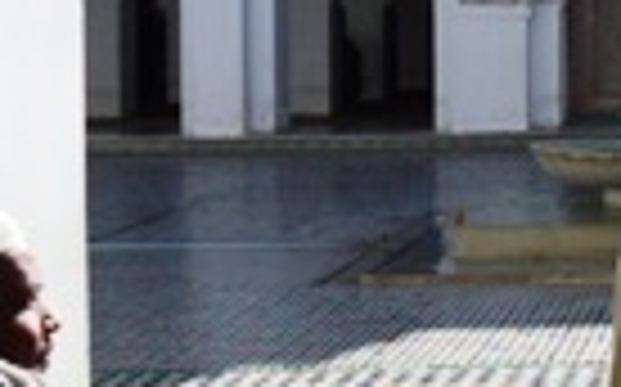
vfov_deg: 13.6
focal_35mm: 95
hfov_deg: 20.6
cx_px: 720
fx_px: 1606
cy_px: 58
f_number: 3.3
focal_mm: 5.6
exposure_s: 1/980
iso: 80
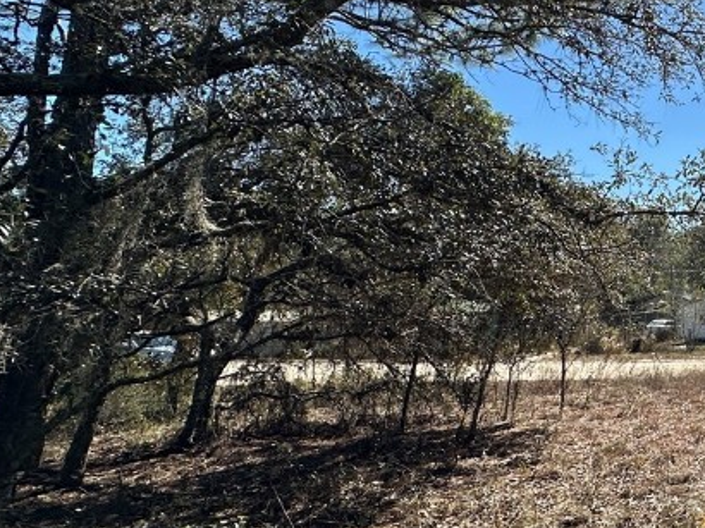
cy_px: 210
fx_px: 712
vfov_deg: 40.5
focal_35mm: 35
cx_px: 860
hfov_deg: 38.1
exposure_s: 1/2053
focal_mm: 2.22
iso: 50
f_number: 2.2
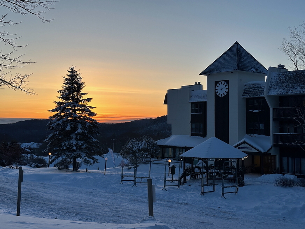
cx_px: 152
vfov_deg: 30.3
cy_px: 114
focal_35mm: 48
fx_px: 423
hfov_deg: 39.7
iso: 64
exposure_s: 1/1272
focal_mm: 6.86
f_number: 1.78
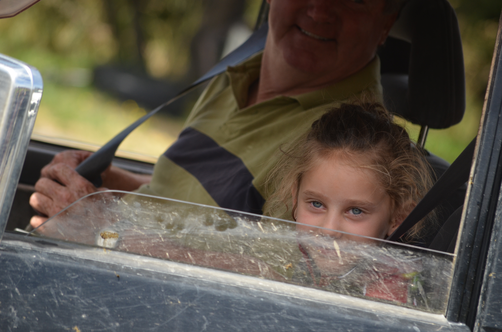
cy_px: 166
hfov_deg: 6.9
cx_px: 251
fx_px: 4175
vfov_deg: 4.6
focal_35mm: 300
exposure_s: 1/500
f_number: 5.6
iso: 360
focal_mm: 200
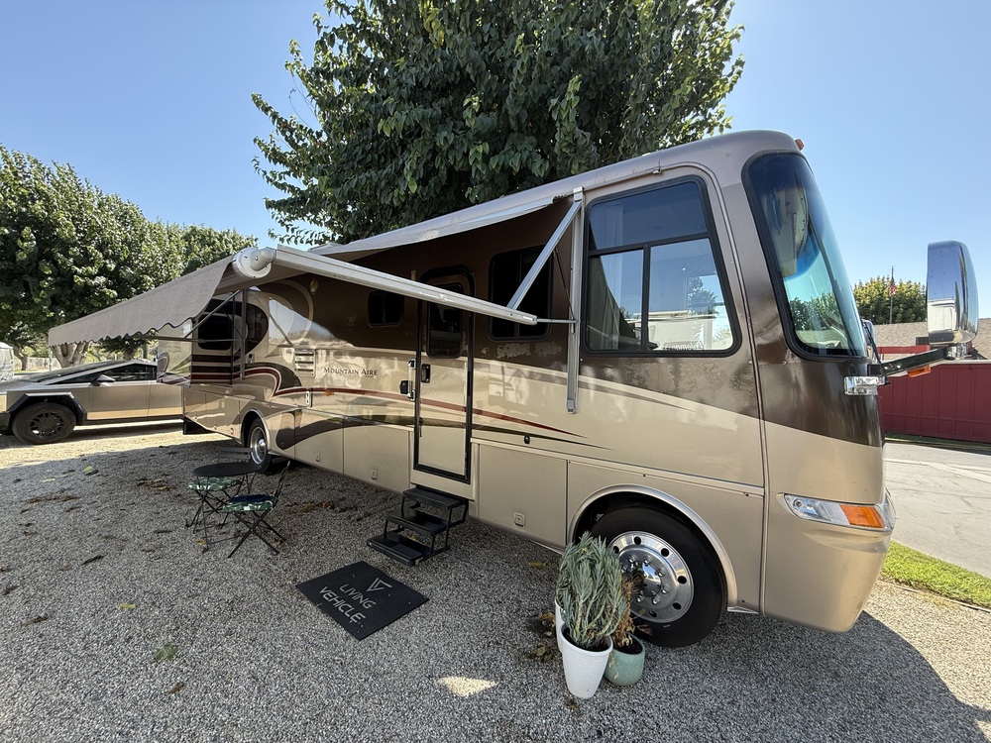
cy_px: 372
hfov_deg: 102.1
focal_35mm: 14
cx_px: 496
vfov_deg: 85.7
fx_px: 401
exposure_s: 1/514
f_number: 2.2
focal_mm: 2.22
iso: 64
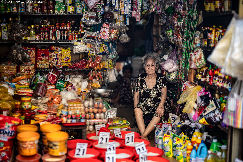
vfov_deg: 23.4
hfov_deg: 34.5
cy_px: 81
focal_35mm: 58
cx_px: 122
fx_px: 391
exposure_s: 1/500
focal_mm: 58
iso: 400
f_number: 0.95
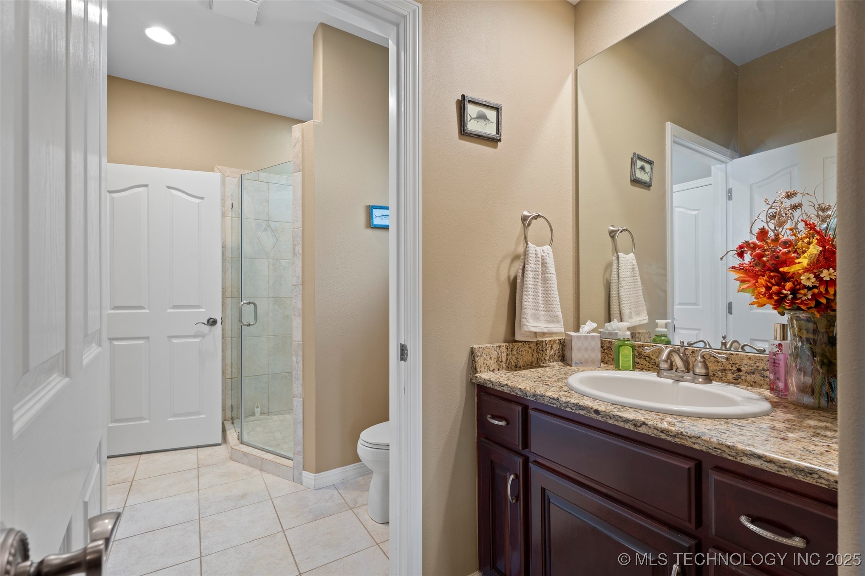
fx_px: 384
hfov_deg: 96.7
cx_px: 432
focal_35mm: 16
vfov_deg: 73.7
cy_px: 288
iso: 200
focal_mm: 16
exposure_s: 1.3
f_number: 9
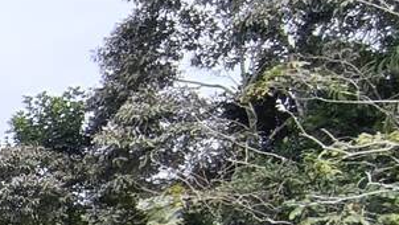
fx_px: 878
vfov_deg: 13.5
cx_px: -381
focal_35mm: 83
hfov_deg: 18.2
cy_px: 367
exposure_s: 1/851
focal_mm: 1.65
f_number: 2.2
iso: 50
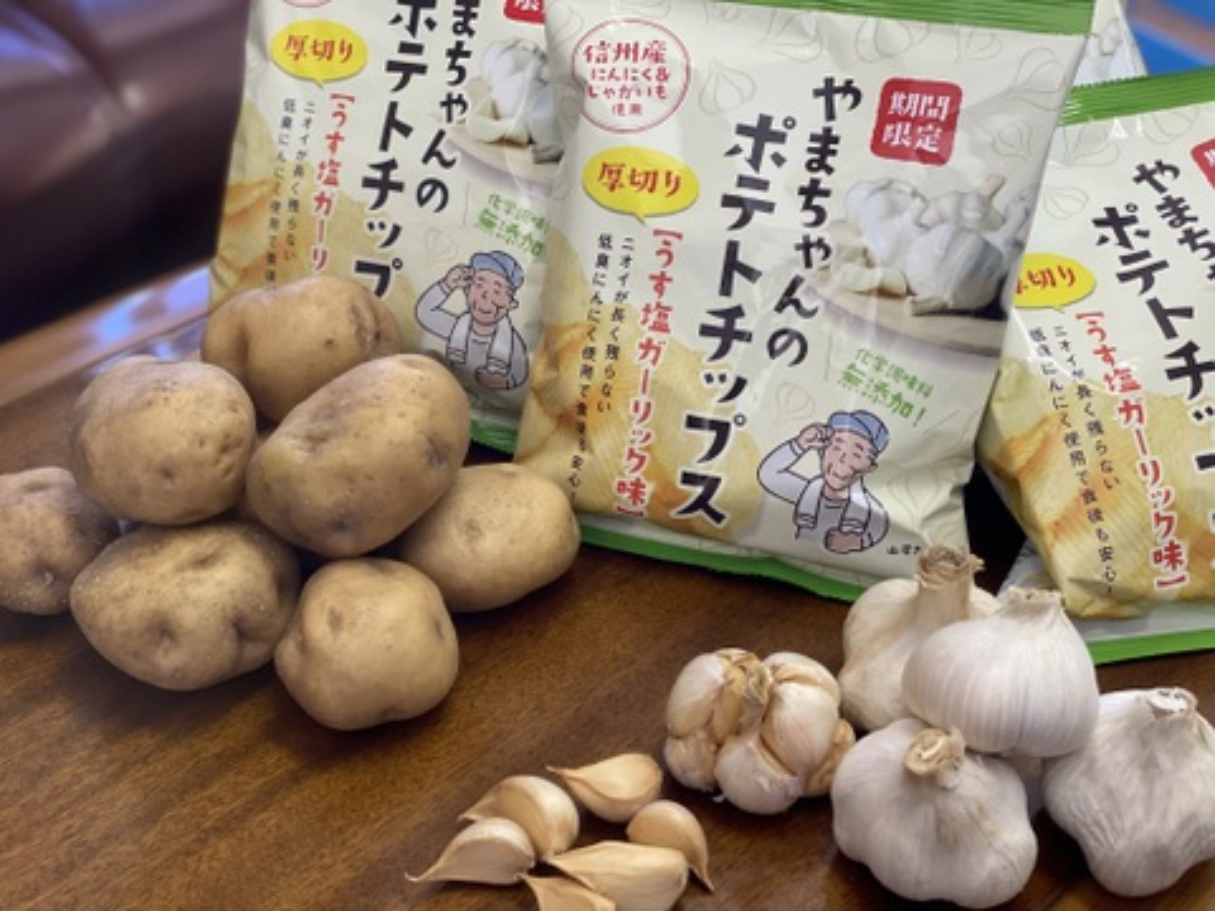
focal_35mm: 52
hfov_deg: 36.8
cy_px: 456
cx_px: 608
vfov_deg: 28.0
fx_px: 1825
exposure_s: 1/120
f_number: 2
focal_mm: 6
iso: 125
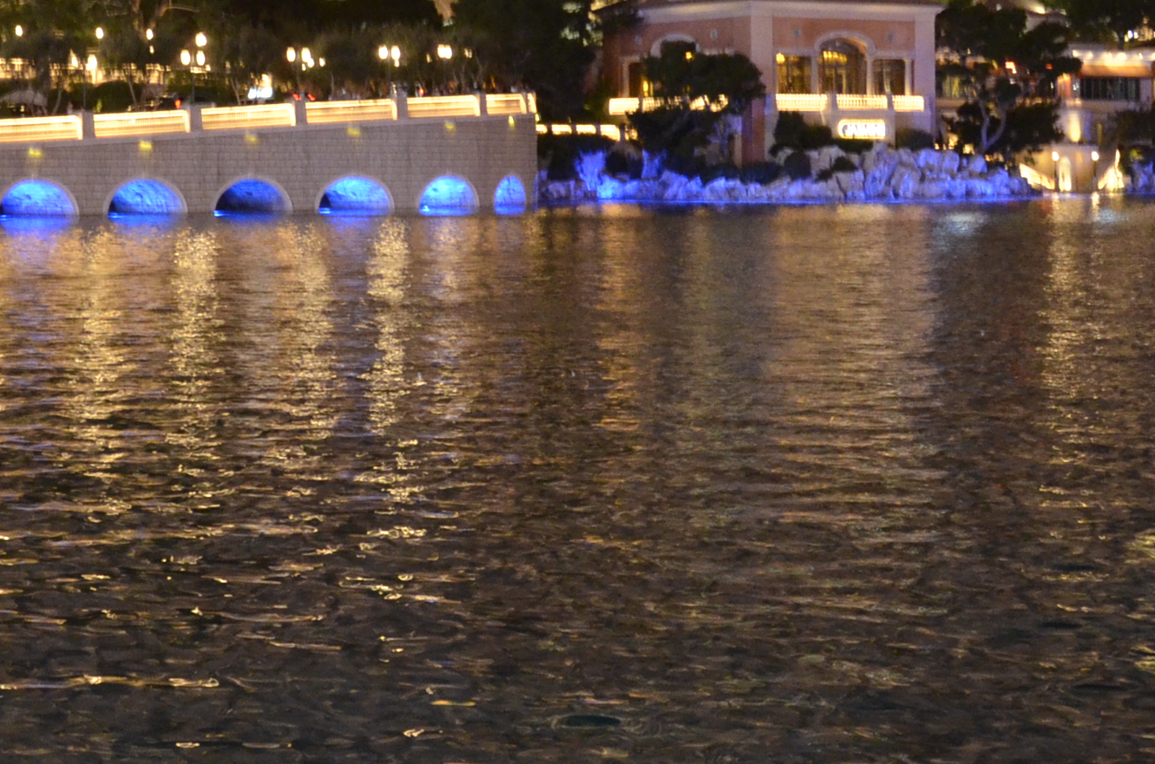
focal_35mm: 75
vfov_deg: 17.8
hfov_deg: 26.2
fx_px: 2401
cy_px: 61
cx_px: 126
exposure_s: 1/8
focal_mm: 18
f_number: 5.6
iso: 2000
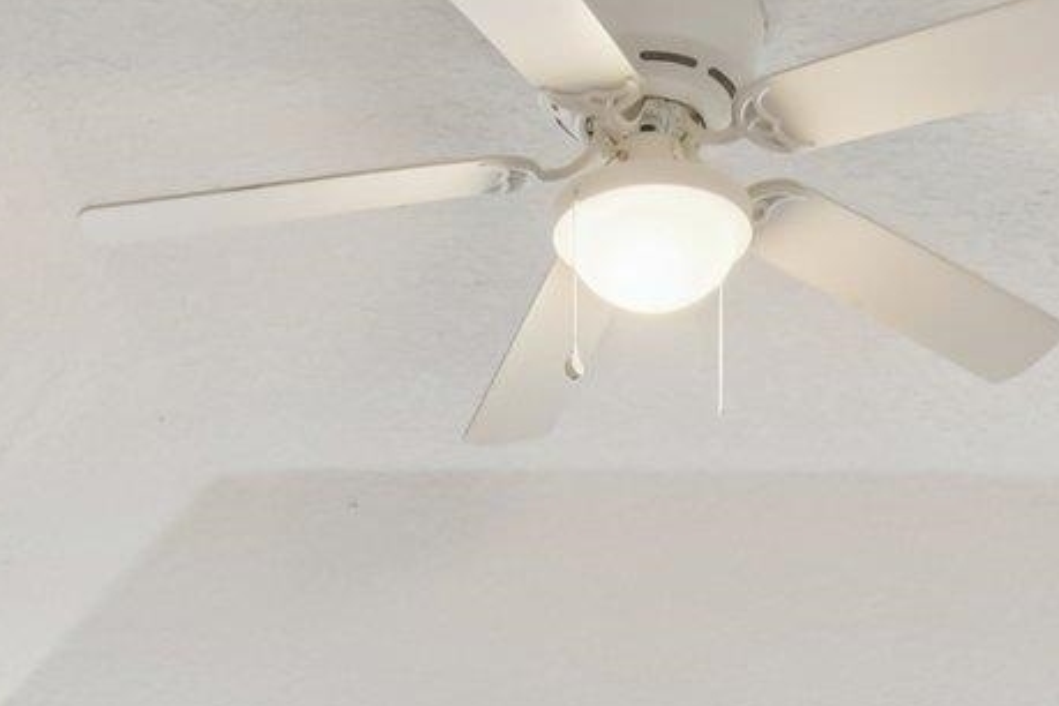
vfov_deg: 16.2
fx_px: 1971
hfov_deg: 29.9
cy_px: 1372
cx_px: 674
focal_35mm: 67
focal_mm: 10
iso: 400
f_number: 8
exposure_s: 1/3.33
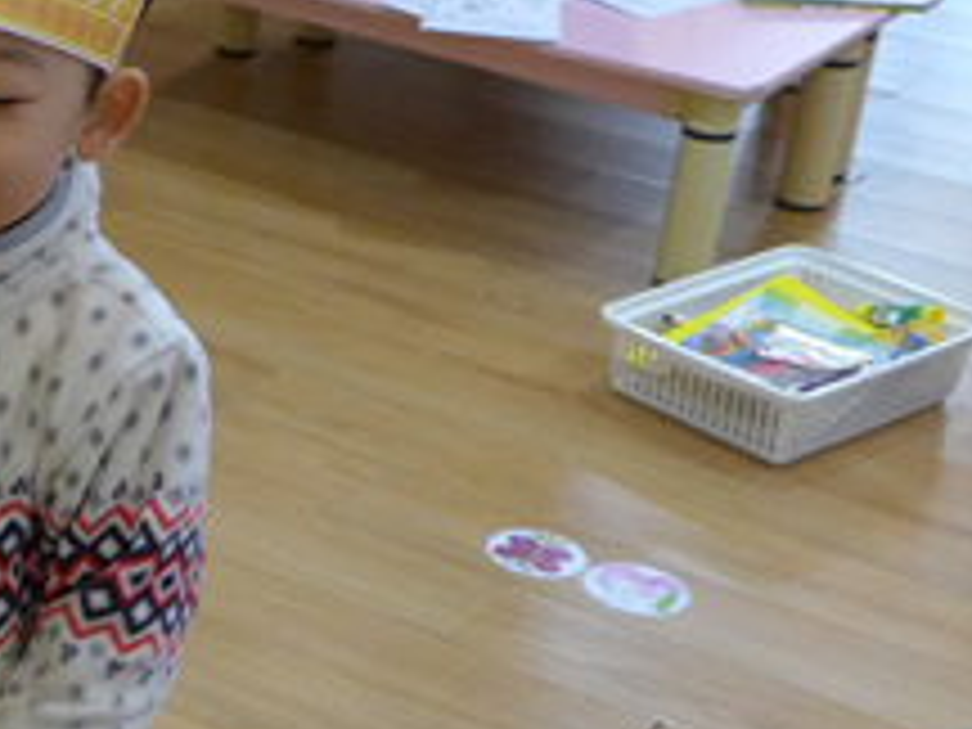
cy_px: 446
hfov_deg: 19.2
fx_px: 2499
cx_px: -495
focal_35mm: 89
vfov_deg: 16.6
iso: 400
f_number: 1.4
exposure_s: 1/250
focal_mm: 4.7
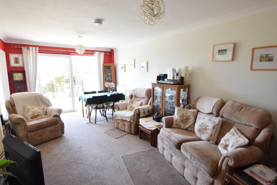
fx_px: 139
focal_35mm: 18
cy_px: 92
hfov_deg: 90.0
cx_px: 138
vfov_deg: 67.4
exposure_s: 1/3
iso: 100
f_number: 7.1
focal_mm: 12
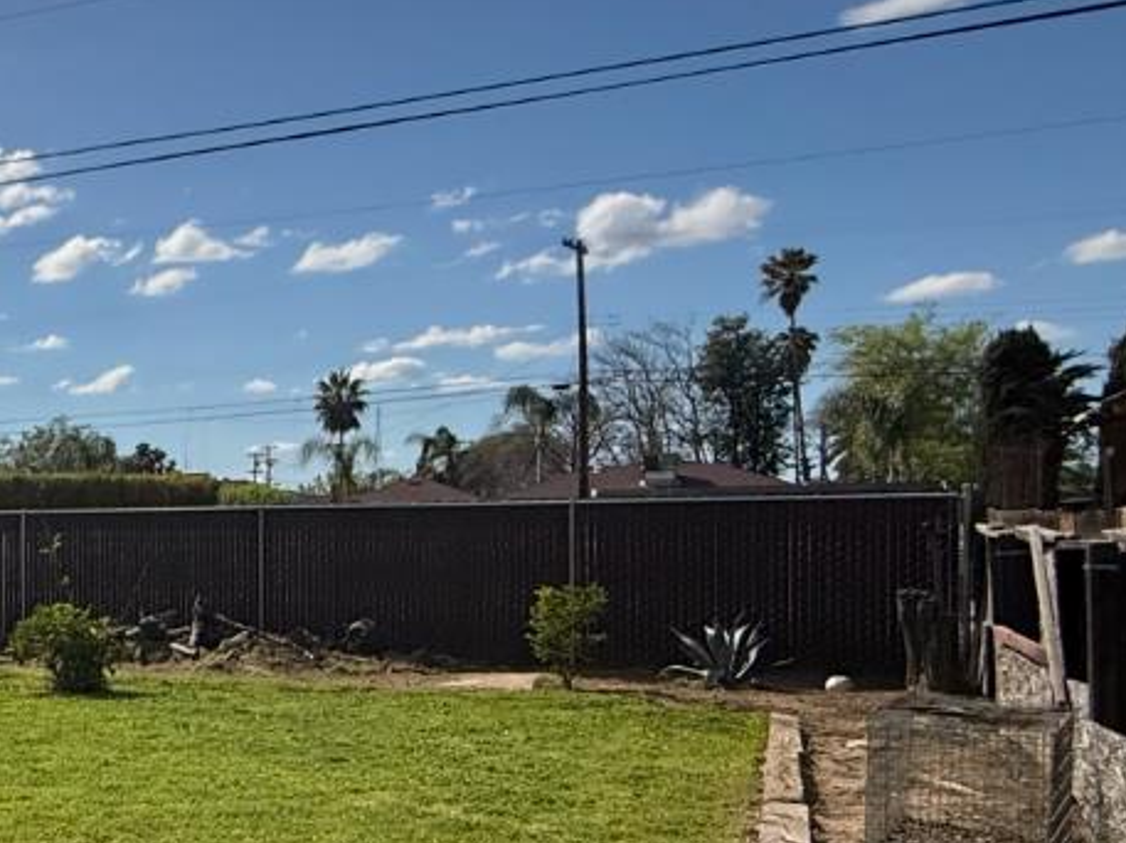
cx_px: -402
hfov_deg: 30.6
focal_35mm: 46
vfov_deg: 31.3
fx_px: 1495
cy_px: 548
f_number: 2.2
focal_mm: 2.22
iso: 50
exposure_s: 1/6173
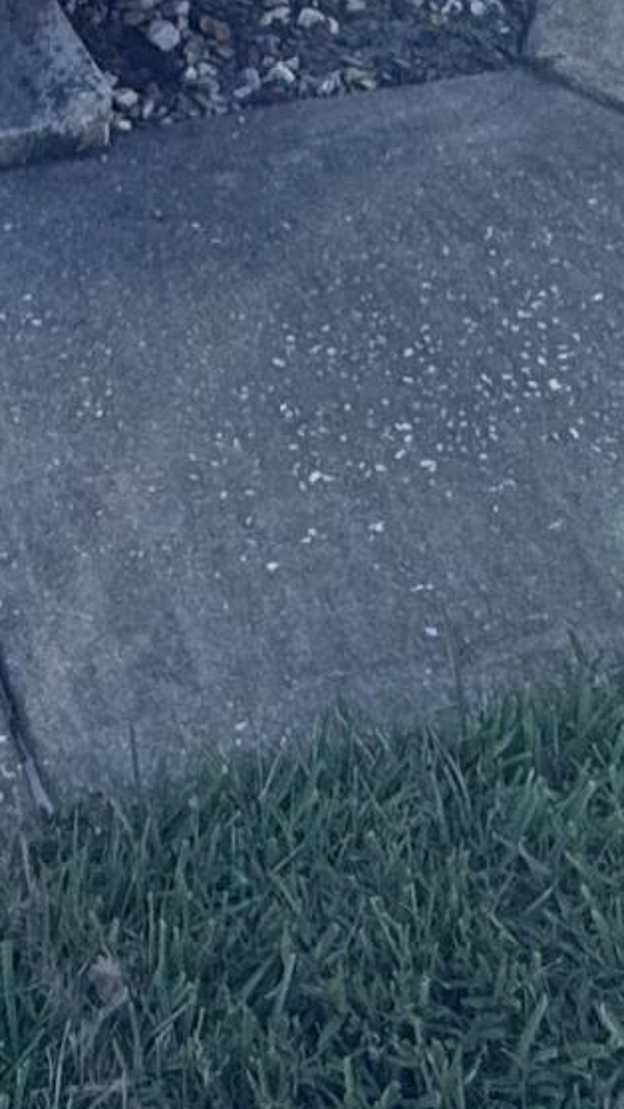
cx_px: 50
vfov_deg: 18.3
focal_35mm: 82
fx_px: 2411
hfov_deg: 14.6
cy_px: -1051
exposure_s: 1/464
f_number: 2.2
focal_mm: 2.22
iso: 40
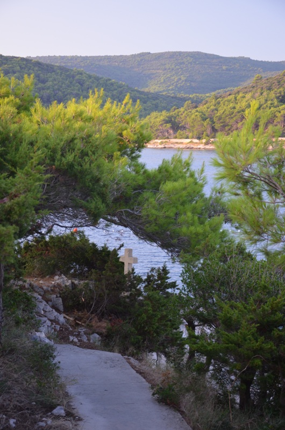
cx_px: 142
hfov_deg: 20.1
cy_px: 215
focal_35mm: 68
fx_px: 805
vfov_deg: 29.9
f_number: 5
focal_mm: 45
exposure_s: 1/100
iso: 400
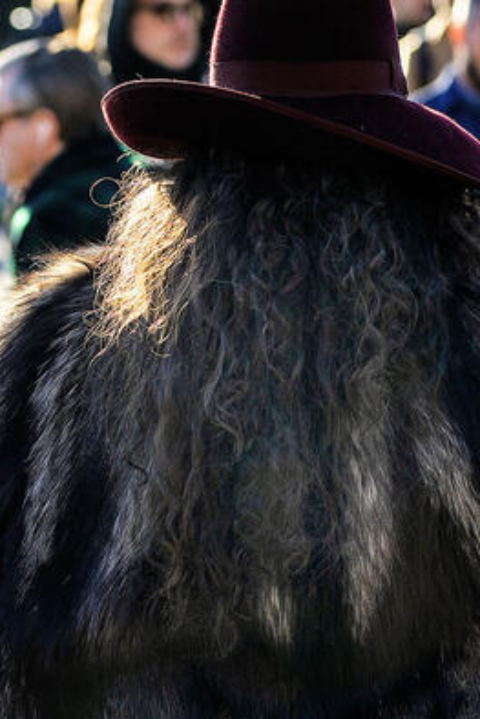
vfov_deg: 8.6
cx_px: 319
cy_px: 431
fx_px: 4791
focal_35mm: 240
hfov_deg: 5.7
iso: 180
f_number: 5
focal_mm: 105
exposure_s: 1/400
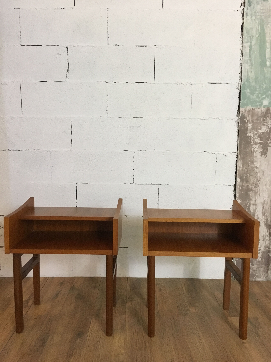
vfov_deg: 61.7
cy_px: 181
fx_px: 303
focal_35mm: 29
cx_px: 136
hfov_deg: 48.2
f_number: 2.2
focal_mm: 4.15
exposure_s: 1/25
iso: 200
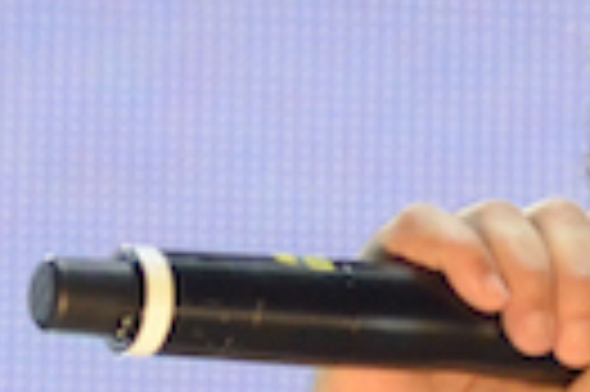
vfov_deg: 1.5
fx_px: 14715
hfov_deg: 2.3
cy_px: 656
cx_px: 1279
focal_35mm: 899
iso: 3200
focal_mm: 112
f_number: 5
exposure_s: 1/200
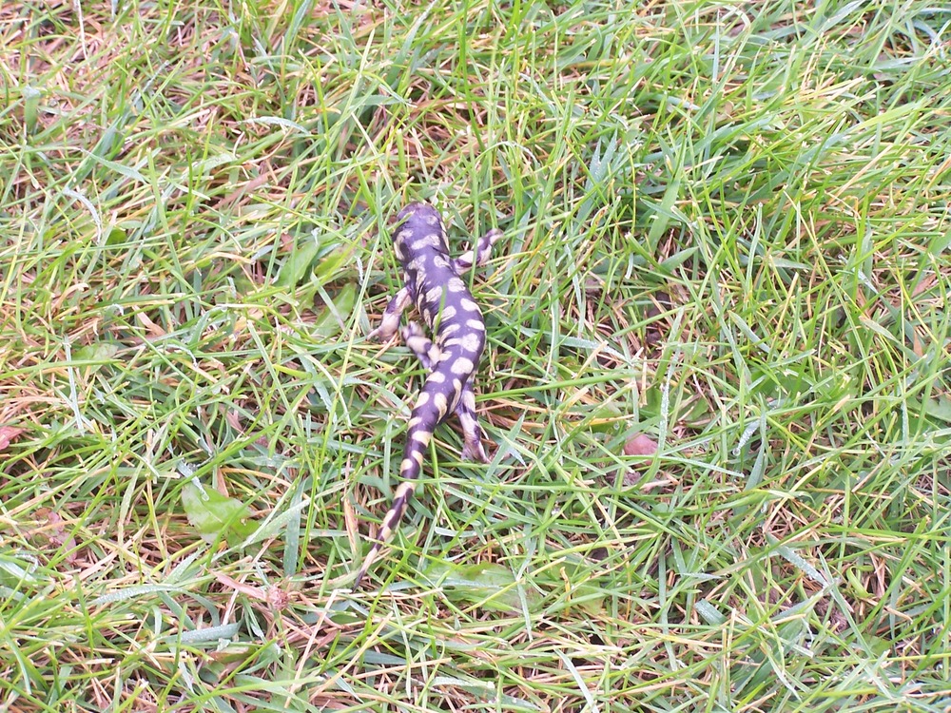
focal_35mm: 105
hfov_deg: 18.7
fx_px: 2885
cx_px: 476
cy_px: 356
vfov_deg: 14.1
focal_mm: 17.5
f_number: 3.2
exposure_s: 1/60
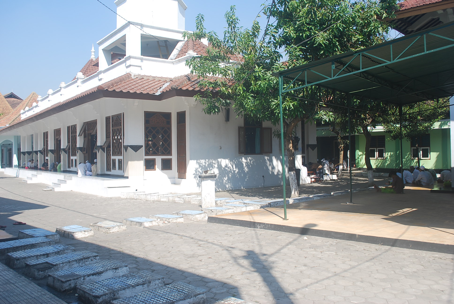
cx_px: 227
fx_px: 417
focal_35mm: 33
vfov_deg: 40.1
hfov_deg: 57.2
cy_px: 152
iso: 100
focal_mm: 22
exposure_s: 1/200
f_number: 7.1
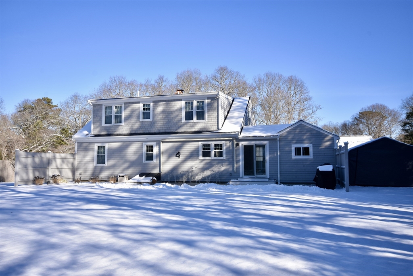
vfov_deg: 43.6
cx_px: 206
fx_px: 344
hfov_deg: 61.9
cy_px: 138
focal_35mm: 30
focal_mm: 20
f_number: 8
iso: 320
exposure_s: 1/500
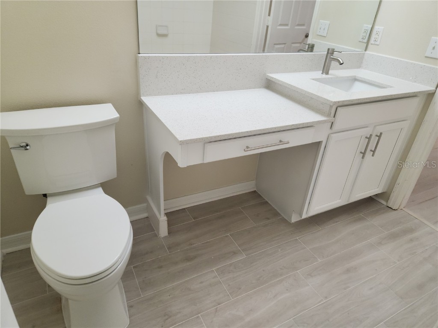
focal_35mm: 23
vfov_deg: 58.9
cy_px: 164
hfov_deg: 73.9
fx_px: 291
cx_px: 219
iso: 160
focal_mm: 5.4
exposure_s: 1/40
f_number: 1.8
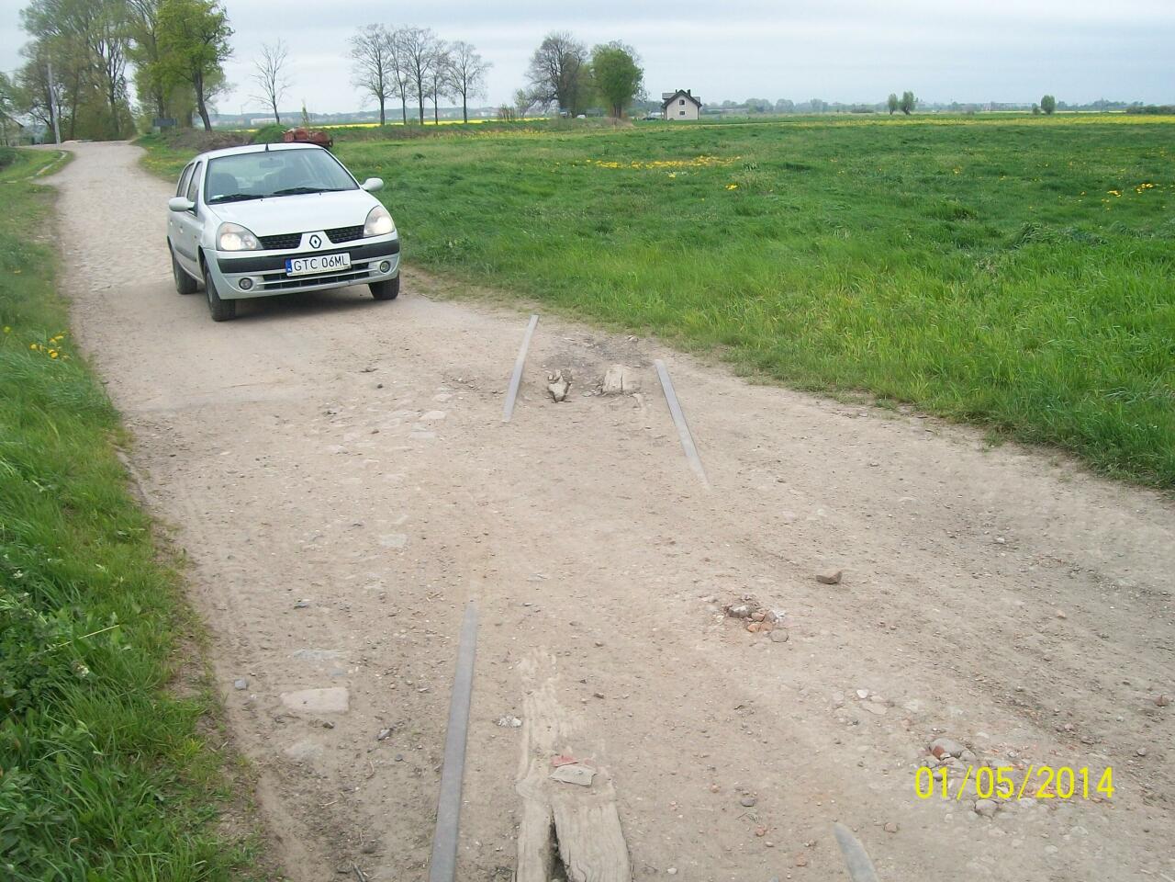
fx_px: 1222
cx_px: 588
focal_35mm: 36
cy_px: 441
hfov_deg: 51.4
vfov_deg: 39.7
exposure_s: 1/400
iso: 80
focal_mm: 6
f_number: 4.8
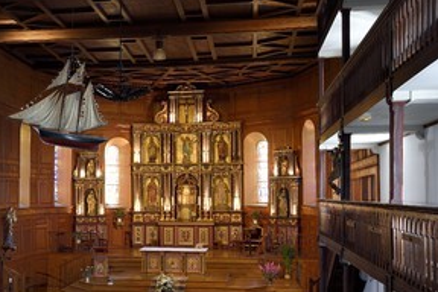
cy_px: 182
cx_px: 143
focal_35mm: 51
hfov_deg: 38.4
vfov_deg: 26.4
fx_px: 620
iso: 400
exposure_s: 1/5
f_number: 8
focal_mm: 35
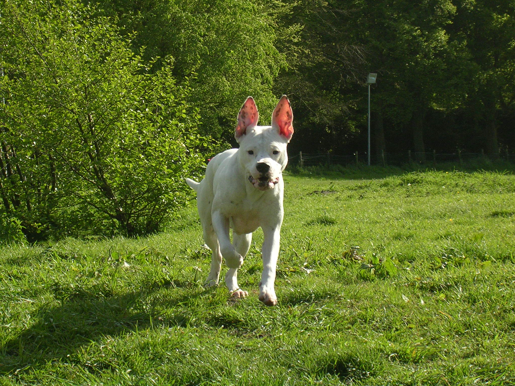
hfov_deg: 17.1
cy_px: 193
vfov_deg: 12.9
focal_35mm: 115
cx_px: 258
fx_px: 1711
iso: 100
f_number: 4.9
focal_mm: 17.4
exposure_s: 1/510
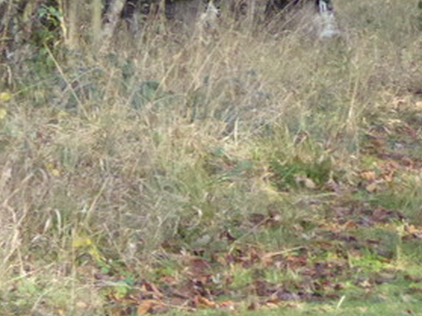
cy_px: -101
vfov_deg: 2.9
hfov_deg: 3.9
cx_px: 368
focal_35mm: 507
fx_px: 6178
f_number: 5.2
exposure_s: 1/250
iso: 1250
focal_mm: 22.3
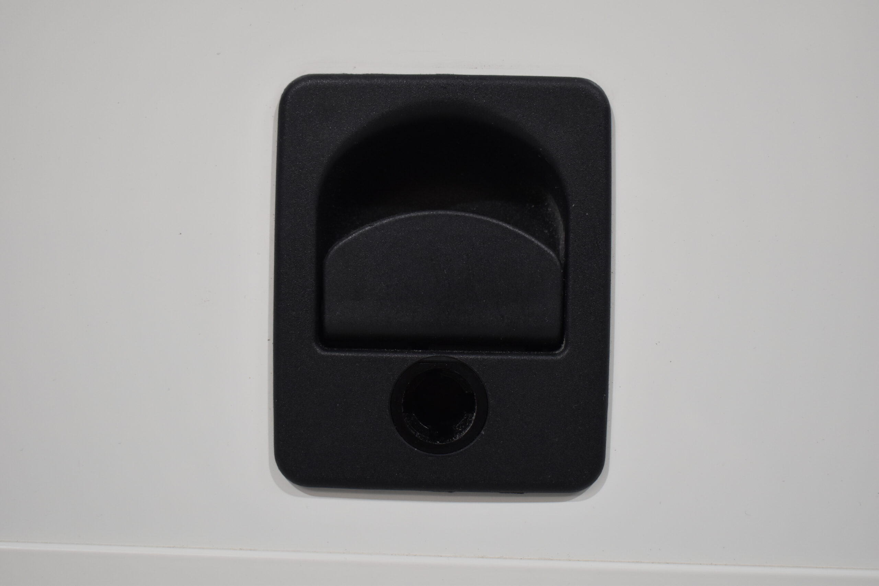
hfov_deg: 35.1
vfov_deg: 23.8
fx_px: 1392
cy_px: 293
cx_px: 440
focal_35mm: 57
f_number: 4.8
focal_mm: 38
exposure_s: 1/250
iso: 800
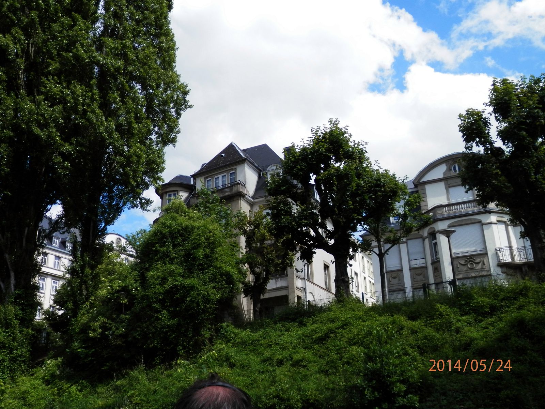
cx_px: 272
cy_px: 204
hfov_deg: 55.4
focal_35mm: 33
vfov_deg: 42.9
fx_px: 520
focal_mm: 6
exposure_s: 1/800
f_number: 3.4
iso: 80
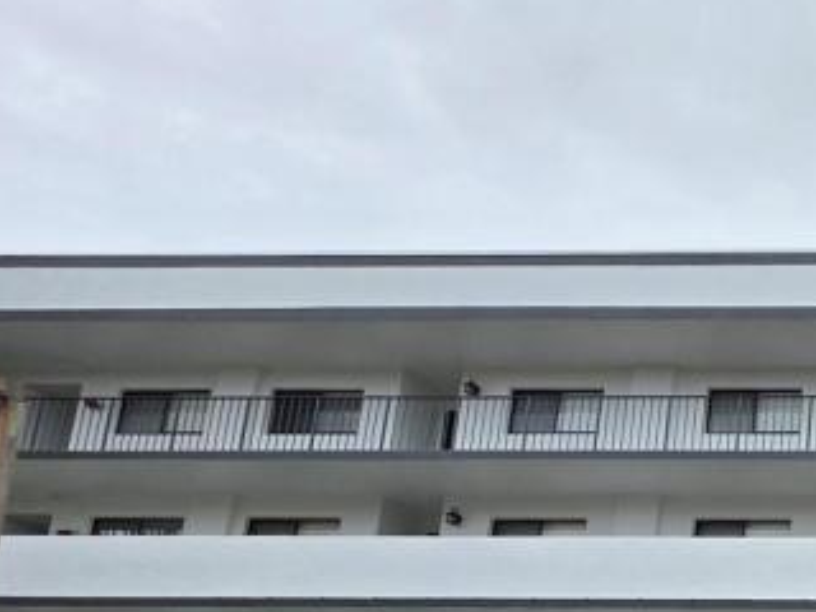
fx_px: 919
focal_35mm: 39
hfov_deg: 29.8
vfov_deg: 31.8
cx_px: 1201
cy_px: 699
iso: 40
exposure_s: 1/458
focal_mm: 2.2
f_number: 1.9
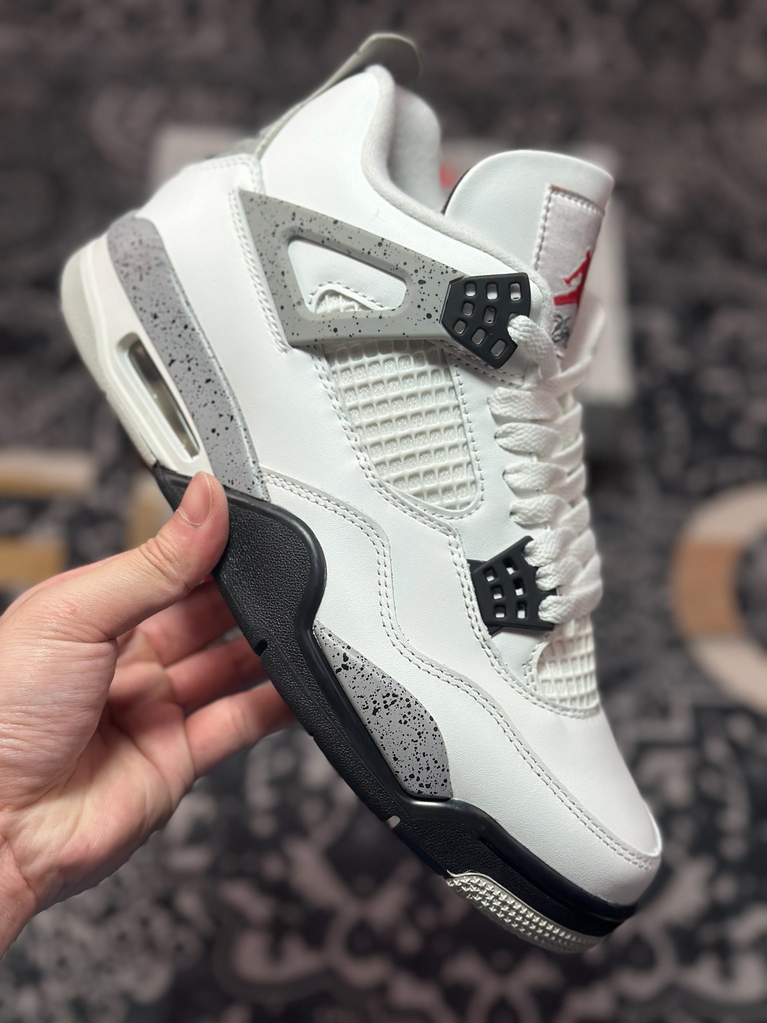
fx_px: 1418
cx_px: 384
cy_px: 512
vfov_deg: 39.7
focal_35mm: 48
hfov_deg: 30.3
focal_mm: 6.86
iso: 80
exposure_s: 1/1009
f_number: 1.78
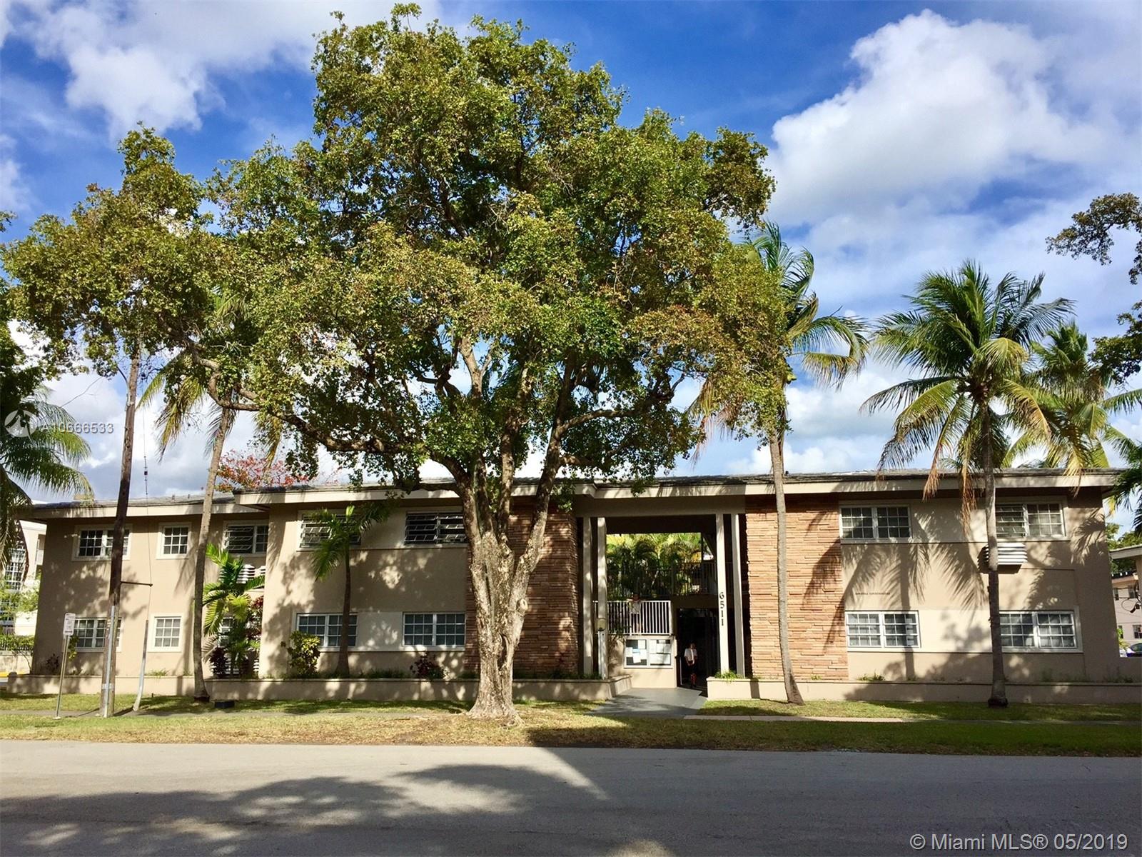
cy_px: 428
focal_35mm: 29
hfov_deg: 61.7
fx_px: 957
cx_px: 571
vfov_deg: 48.2
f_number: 2.2
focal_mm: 4.15
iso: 32
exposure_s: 1/1980
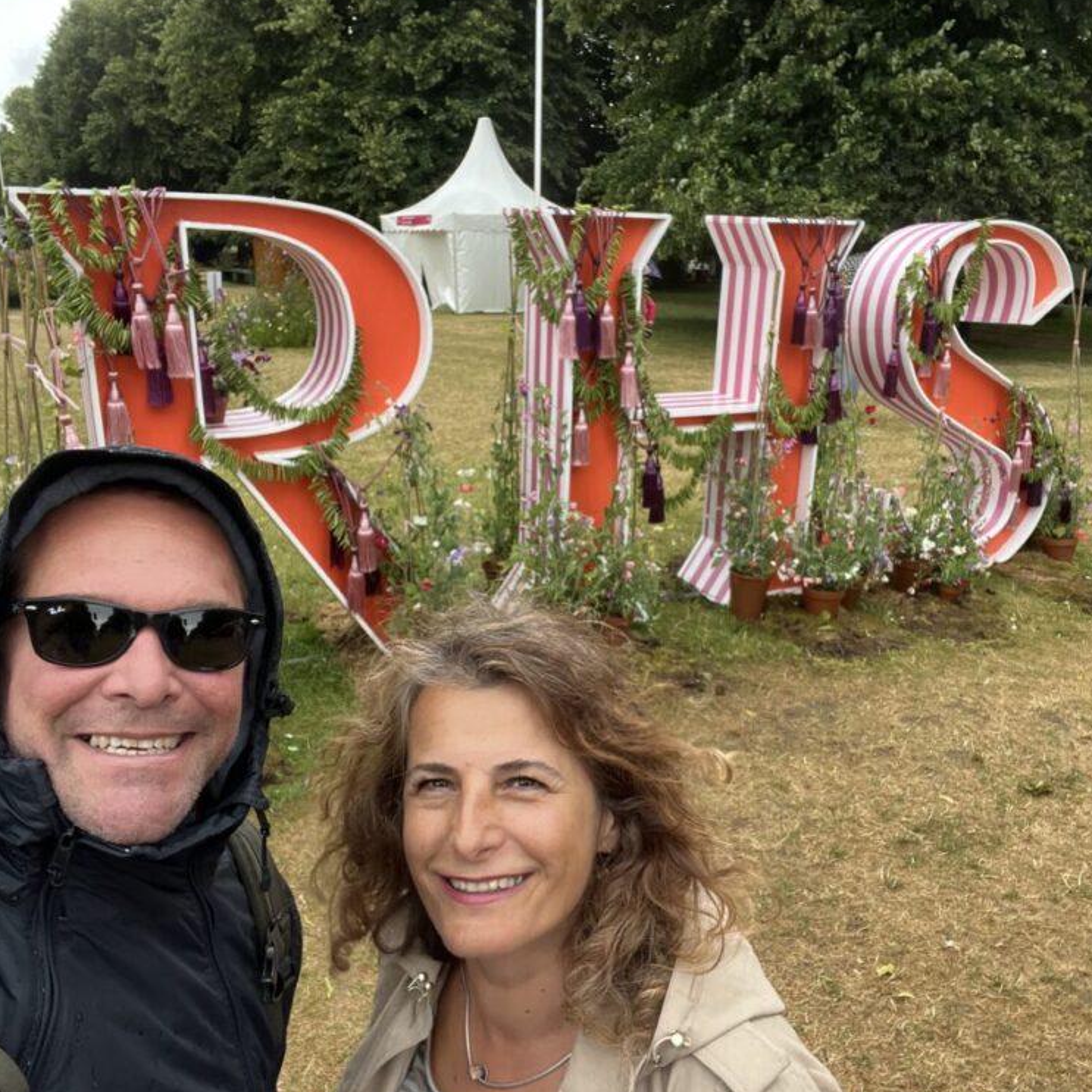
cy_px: 544
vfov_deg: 57.3
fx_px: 999
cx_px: 607
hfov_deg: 57.2
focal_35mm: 28
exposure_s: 1/121
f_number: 2.2
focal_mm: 2.71
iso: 50
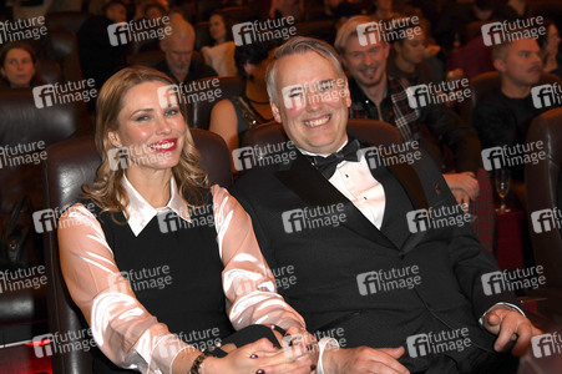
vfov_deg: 29.8
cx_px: 281
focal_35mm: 45
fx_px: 702
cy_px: 187
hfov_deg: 43.6
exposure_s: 1/50
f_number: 5
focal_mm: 45
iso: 1600
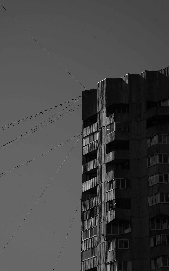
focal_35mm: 31
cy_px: 136
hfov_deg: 40.6
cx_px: 80
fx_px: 228
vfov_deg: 61.2
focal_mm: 30
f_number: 8
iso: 100
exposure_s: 1/250
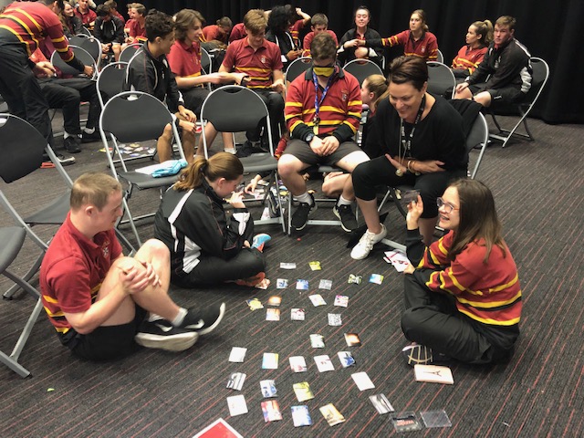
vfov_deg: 49.7
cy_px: 219
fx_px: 472
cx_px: 292
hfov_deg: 63.4
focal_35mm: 28
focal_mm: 3.99
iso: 80
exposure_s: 1/6
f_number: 1.8
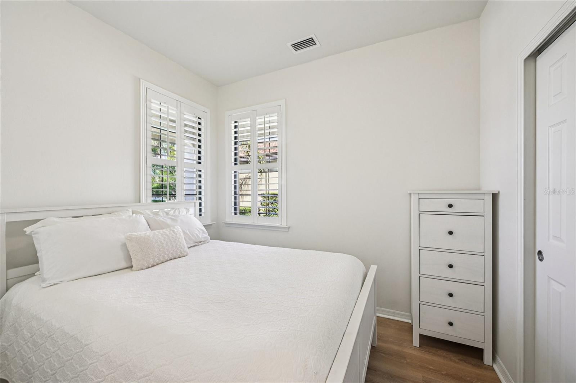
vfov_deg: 81.1
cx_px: 288
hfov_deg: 104.3
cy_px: 192
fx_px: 224
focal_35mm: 14
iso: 400
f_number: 8
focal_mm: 14
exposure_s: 1/80
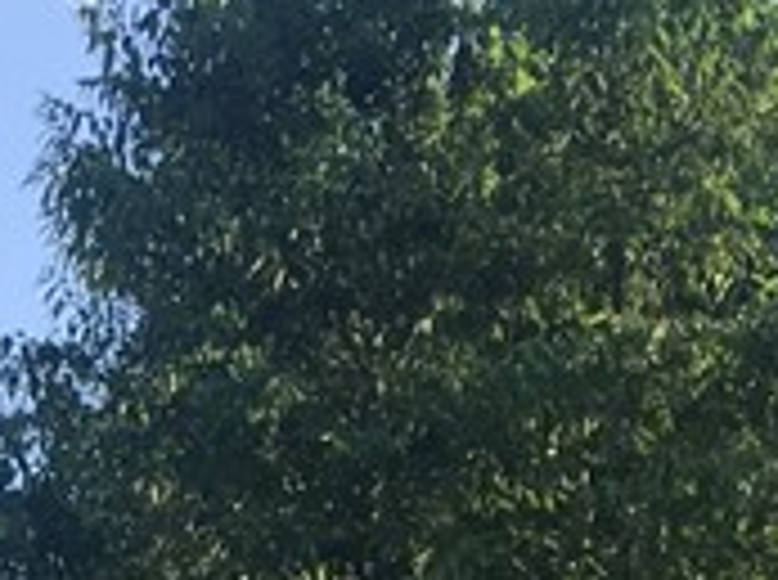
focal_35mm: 172
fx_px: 3858
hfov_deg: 10.7
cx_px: -715
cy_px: 1533
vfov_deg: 7.8
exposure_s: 1/657
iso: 25
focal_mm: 4.15
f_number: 2.2
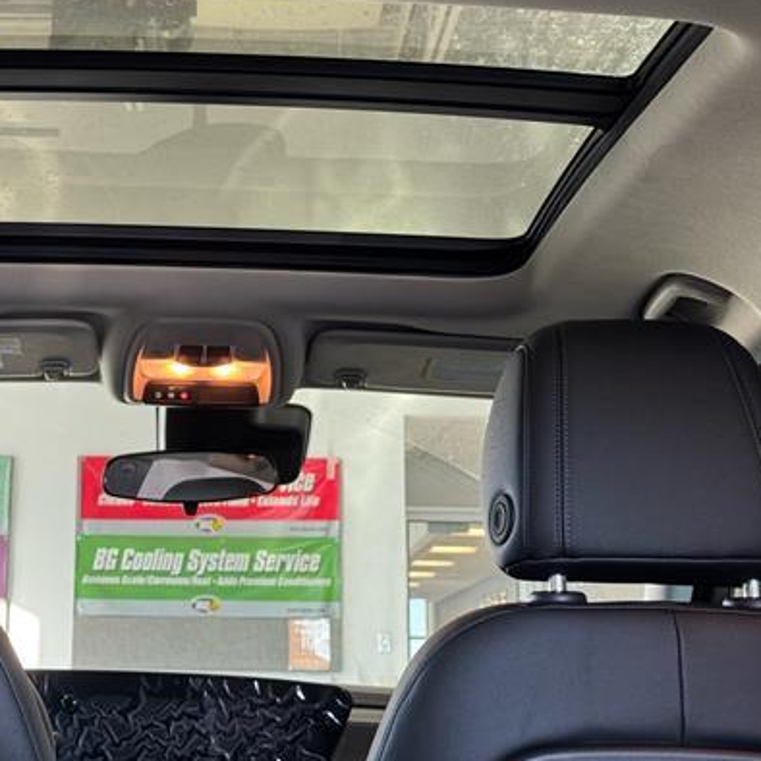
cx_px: 197
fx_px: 1716
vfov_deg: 25.0
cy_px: 330
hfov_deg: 24.7
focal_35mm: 69
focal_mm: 6.76
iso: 100
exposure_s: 1/60
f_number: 1.78
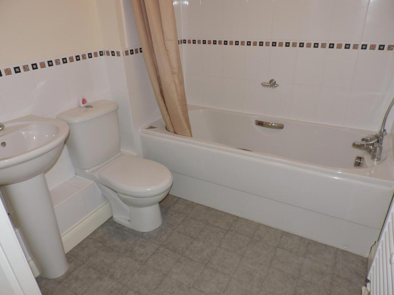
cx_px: 197
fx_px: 273
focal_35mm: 24
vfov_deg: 56.8
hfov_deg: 71.6
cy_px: 148
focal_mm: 4.3
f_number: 3
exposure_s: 1/30
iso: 200
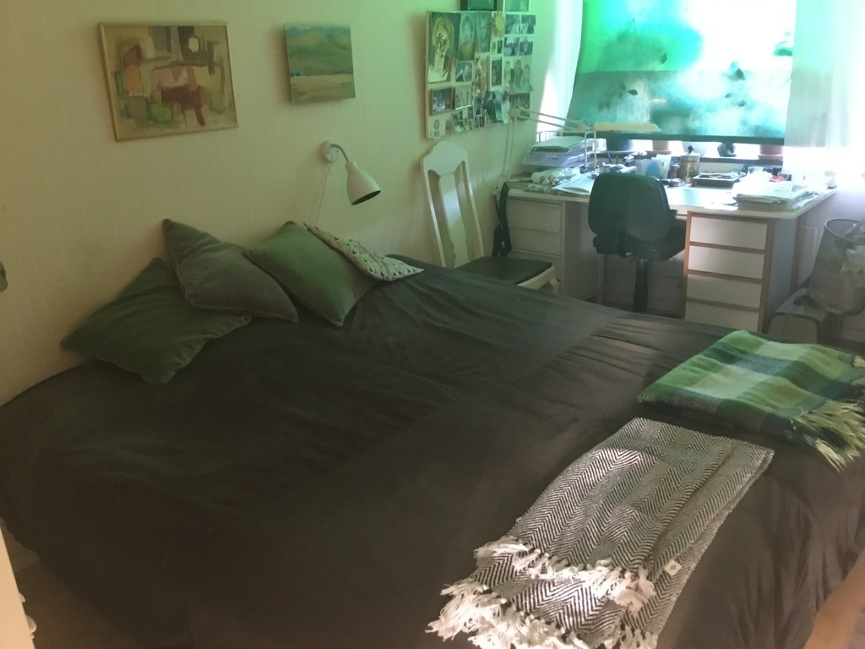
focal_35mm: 31
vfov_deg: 45.4
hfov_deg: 58.4
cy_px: 324
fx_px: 775
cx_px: 432
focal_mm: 3.3
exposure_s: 1/17
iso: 400
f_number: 2.4
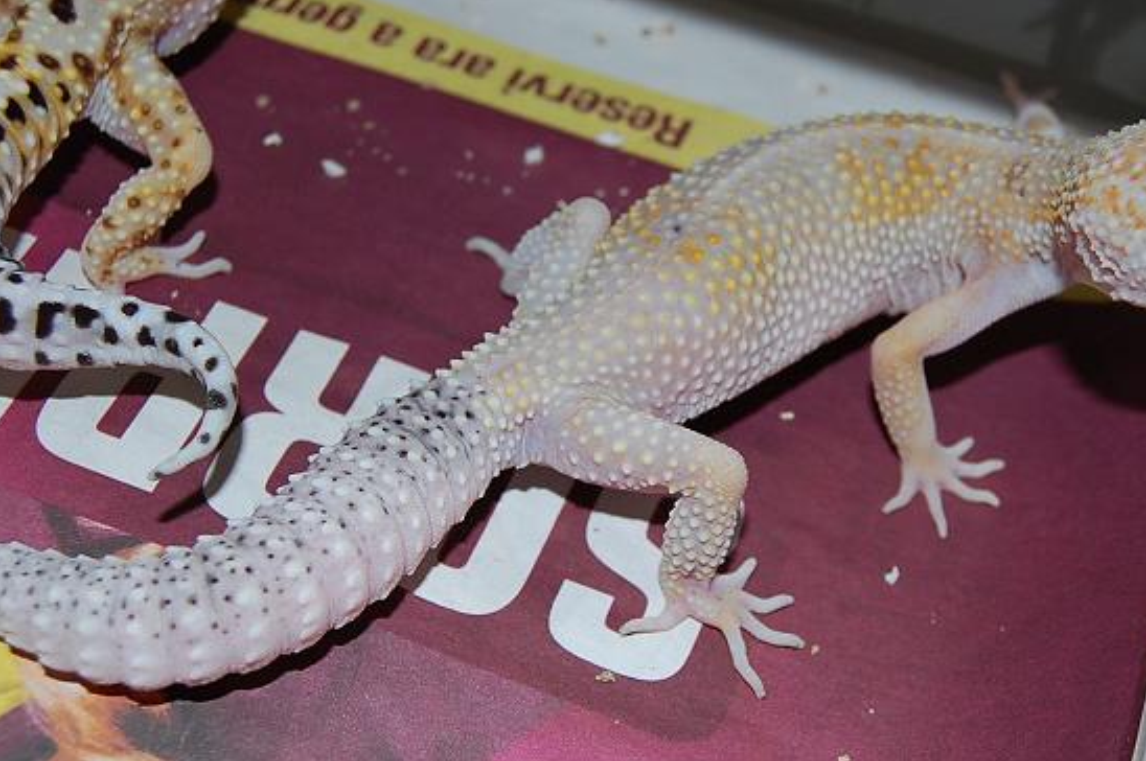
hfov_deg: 28.8
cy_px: 418
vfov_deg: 19.4
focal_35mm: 70
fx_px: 2226
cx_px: 711
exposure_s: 1/500
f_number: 5.6
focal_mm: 34
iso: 400
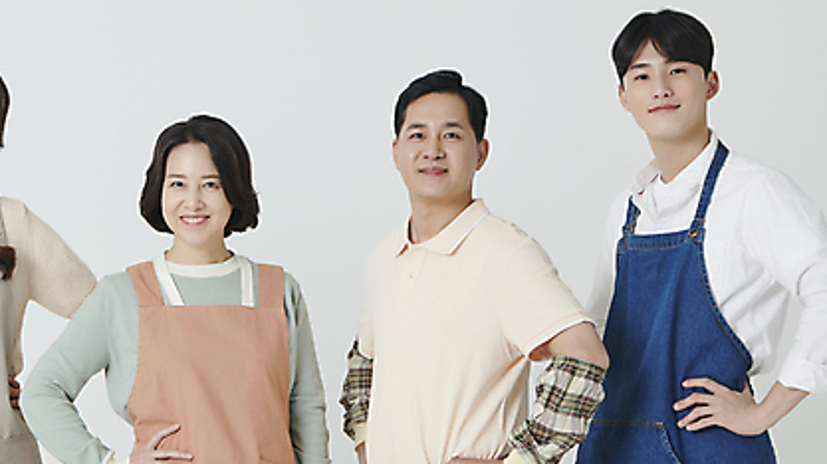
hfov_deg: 21.7
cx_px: 303
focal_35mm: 98
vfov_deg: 12.3
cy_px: 232
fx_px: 2148
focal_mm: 65
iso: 80
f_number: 11
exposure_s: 1/125
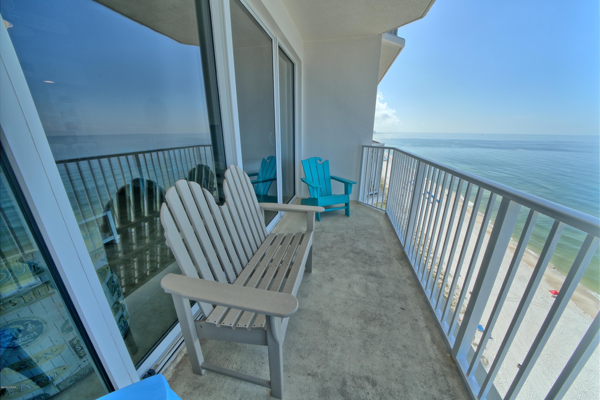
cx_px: 300
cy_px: 200
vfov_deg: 90.0
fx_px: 200
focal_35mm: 12
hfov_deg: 112.6
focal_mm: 12
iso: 200
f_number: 19
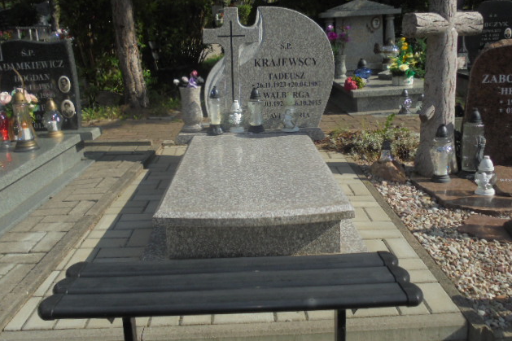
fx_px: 512
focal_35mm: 36
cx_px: 256
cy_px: 146
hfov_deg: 53.1
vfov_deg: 36.8
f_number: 4
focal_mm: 6.1
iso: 100
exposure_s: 1/1000
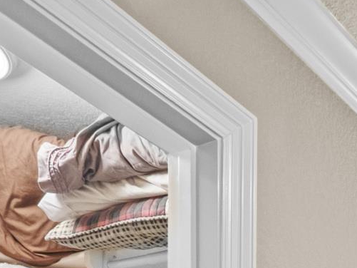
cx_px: 544
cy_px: 564
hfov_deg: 22.1
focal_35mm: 72
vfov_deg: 15.5
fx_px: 743
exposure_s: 2.5
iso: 400
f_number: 8
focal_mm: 10
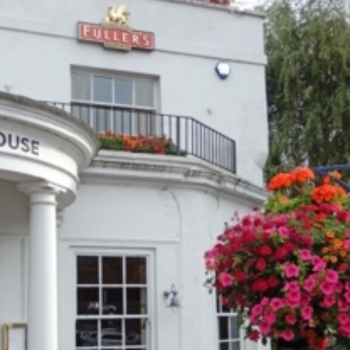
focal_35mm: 51
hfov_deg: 33.1
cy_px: 248
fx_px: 583
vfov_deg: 32.9
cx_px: 118
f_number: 3.4
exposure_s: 1/400
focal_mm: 4.3
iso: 80
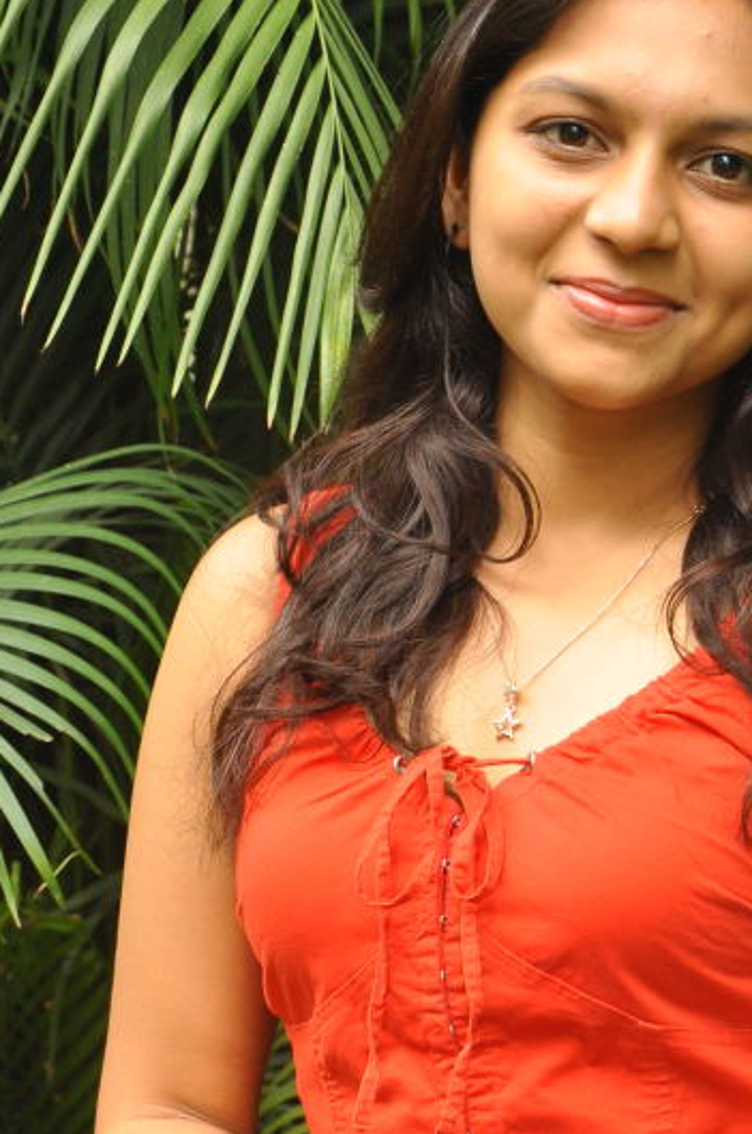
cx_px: 647
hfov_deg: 11.1
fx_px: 3835
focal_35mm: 122
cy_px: 778
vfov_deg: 16.8
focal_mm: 42
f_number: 6.3
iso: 640
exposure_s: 1/160
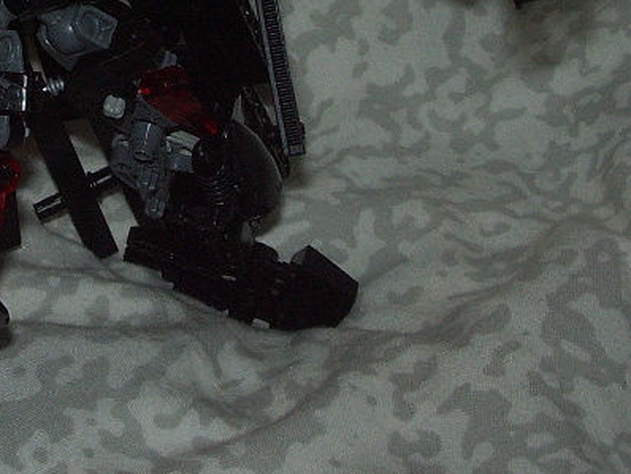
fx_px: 1642
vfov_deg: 16.1
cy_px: -14
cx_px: 71
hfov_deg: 21.3
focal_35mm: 90
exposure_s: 1/40
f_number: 4.3
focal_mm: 5.8
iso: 100
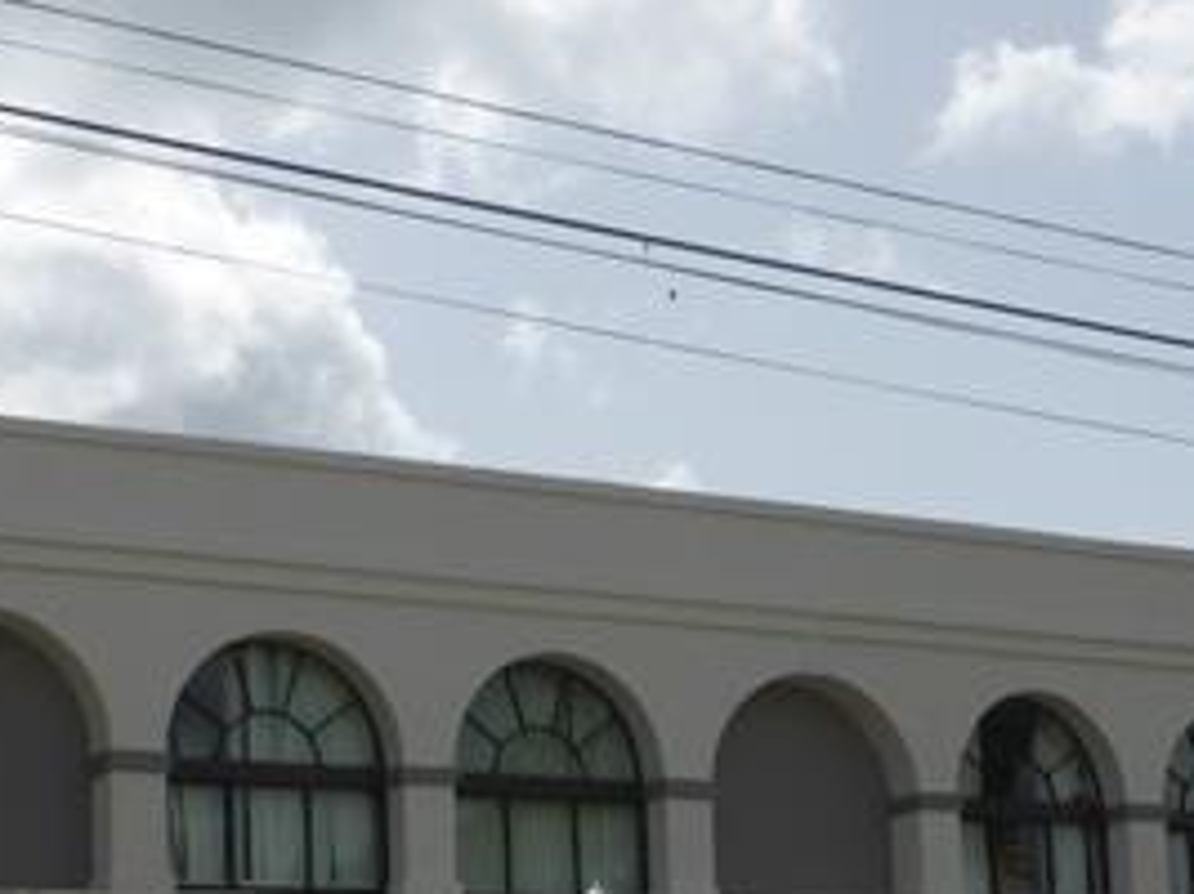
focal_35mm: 75
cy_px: 827
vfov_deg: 19.2
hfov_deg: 25.9
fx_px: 2586
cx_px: 470
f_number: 4
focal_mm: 4.3
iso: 100
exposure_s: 1/1600
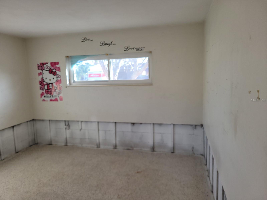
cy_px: 100
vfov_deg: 53.1
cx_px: 134
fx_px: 201
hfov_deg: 67.3
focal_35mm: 26
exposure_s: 1/124
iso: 40
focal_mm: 5.4
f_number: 1.8
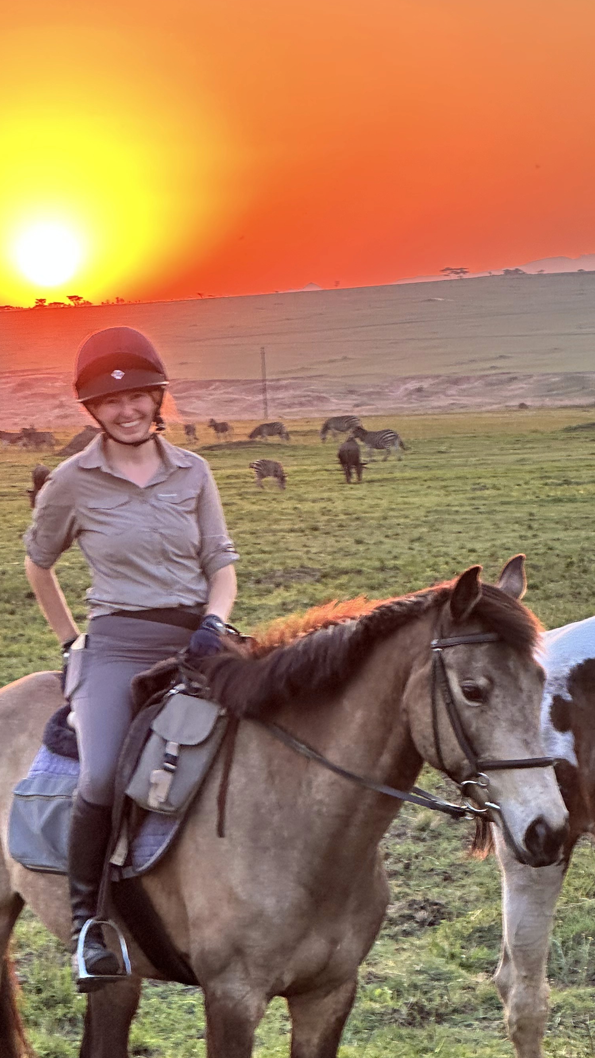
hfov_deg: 9.5
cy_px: 542
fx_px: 3562
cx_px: 460
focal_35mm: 127
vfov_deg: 16.9
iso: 32
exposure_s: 1/99
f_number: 2.8
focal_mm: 9
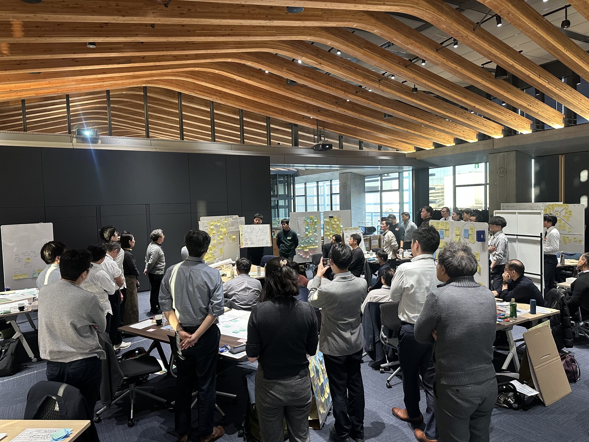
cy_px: 221
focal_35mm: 24
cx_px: 294
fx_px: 408
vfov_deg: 56.8
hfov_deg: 71.6
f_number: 1.78
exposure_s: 1/50
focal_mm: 6.86
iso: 250
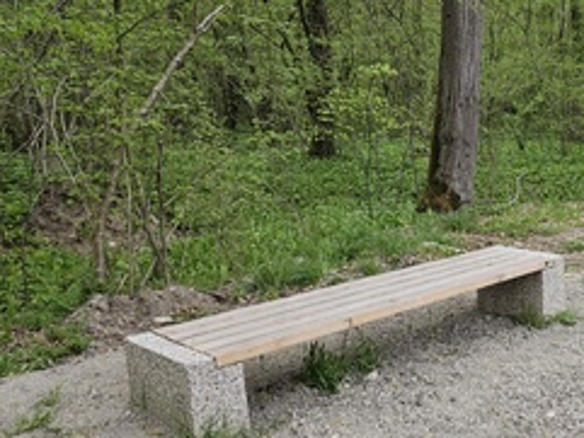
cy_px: 259
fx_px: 726
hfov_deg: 40.2
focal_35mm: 43
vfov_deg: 33.5
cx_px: 538
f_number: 1.8
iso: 25
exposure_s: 1/251
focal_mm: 5.4
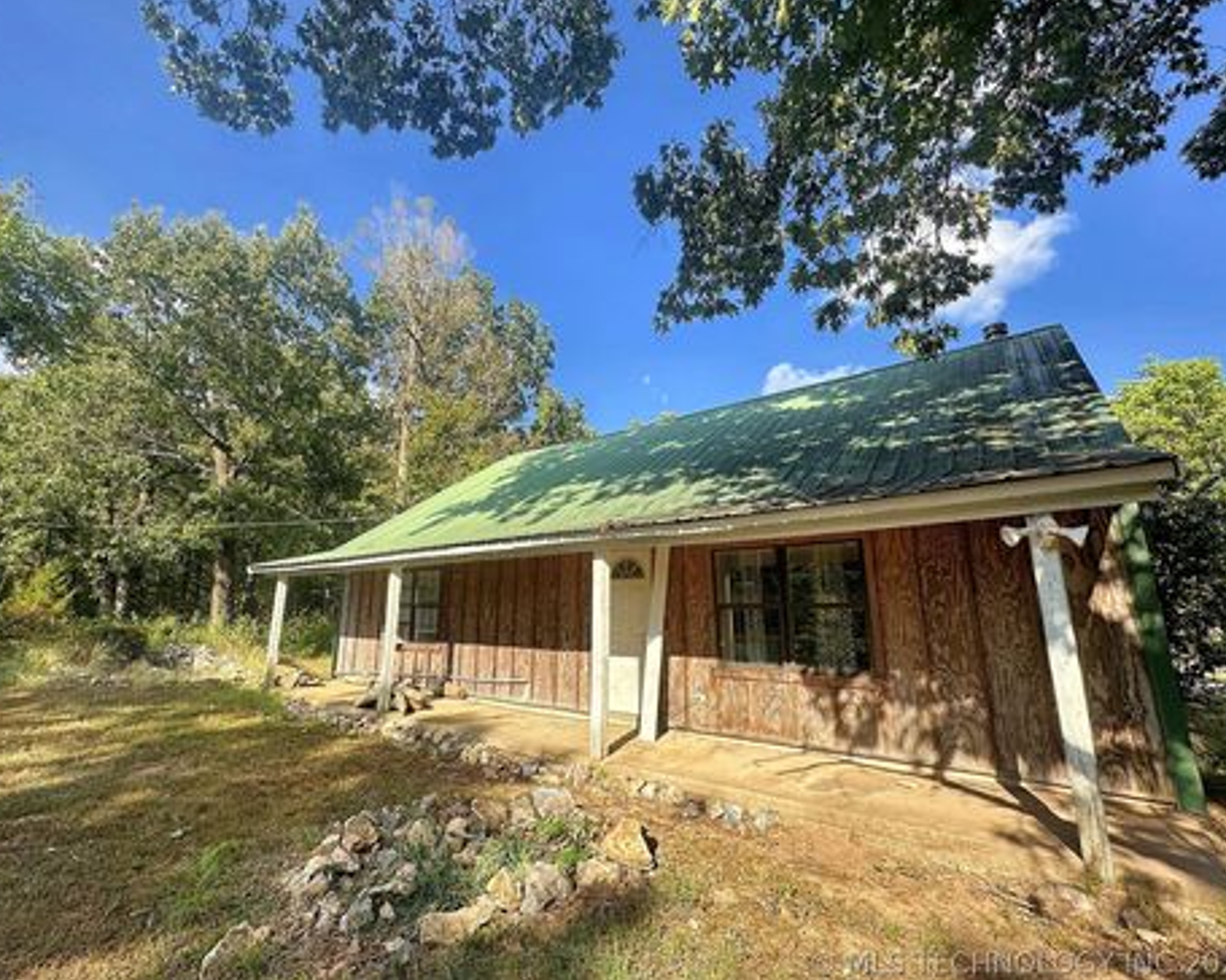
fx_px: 544
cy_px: 482
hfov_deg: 96.8
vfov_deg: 84.0
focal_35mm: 15
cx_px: 590
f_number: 2.2
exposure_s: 1/963
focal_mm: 2.2
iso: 40
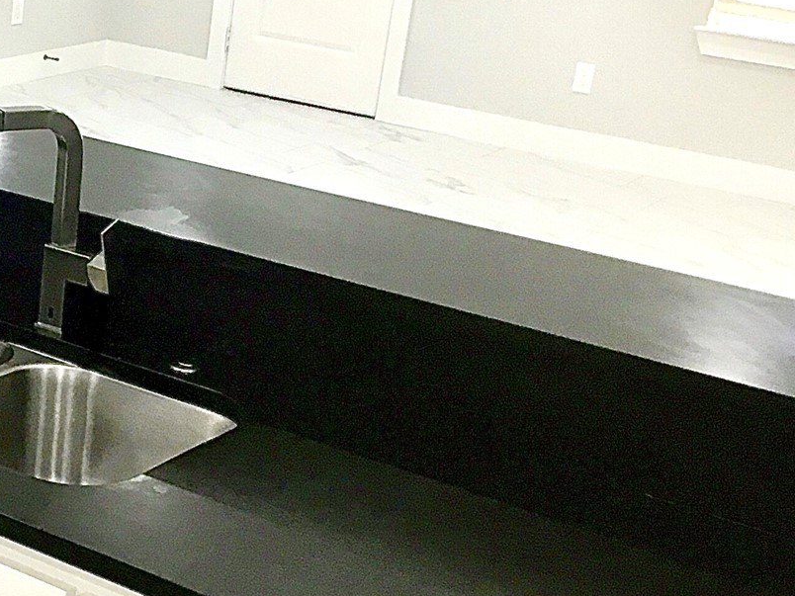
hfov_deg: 23.4
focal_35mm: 79
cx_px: -44
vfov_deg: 18.6
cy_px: 368
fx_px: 1814
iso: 64
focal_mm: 3.3
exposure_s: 1/30
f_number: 2.4
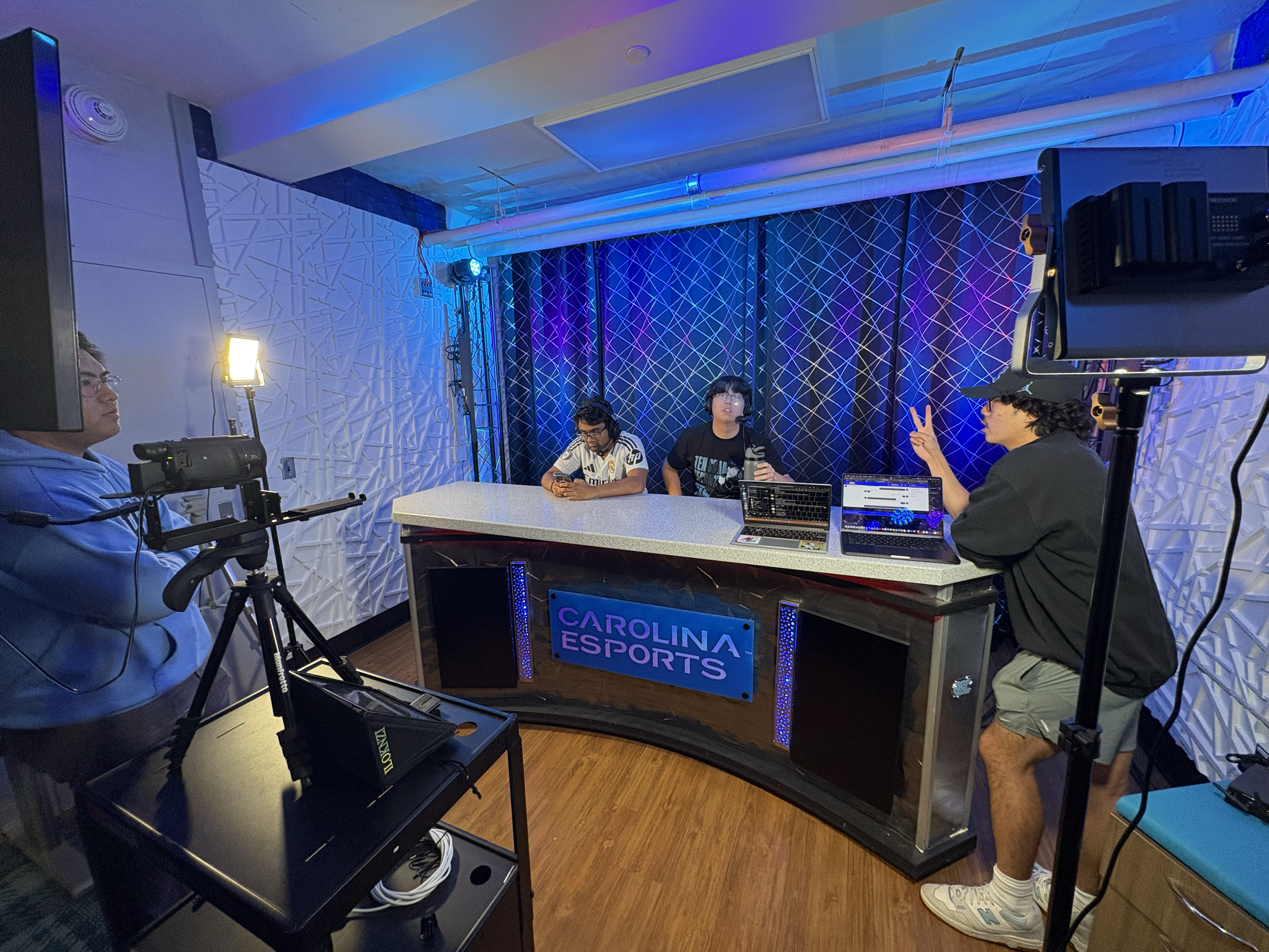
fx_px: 513
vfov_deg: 85.7
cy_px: 476
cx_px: 634
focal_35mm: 14
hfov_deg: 102.1
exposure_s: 1/59
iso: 320
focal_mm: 2.22
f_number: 2.2
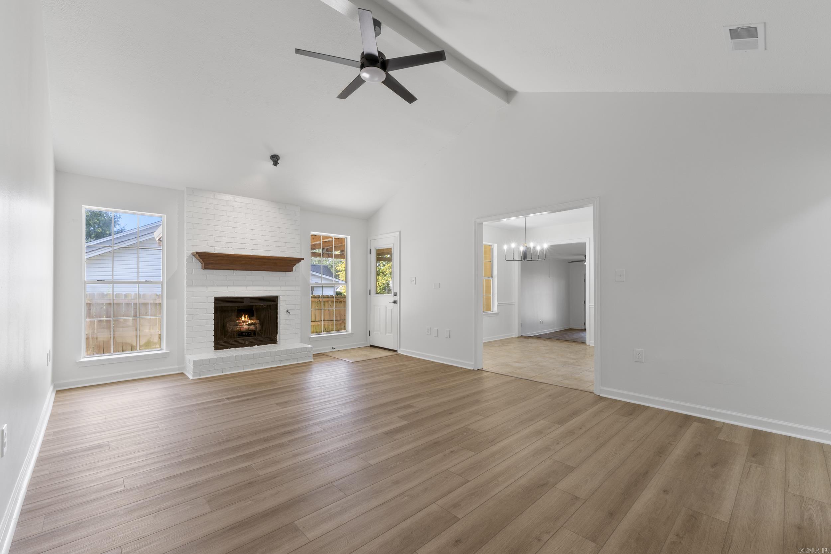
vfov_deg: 77.3
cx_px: 416
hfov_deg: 100.4
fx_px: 346
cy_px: 277
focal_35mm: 15
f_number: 9
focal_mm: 10
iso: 200
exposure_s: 1/3
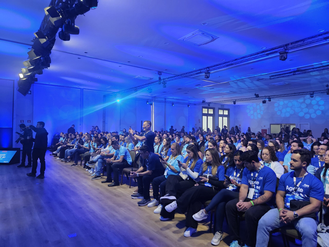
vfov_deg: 58.9
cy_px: 124
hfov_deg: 73.9
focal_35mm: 23
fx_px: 219
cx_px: 164
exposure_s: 1/60
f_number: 1.8
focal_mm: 5.4
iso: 200
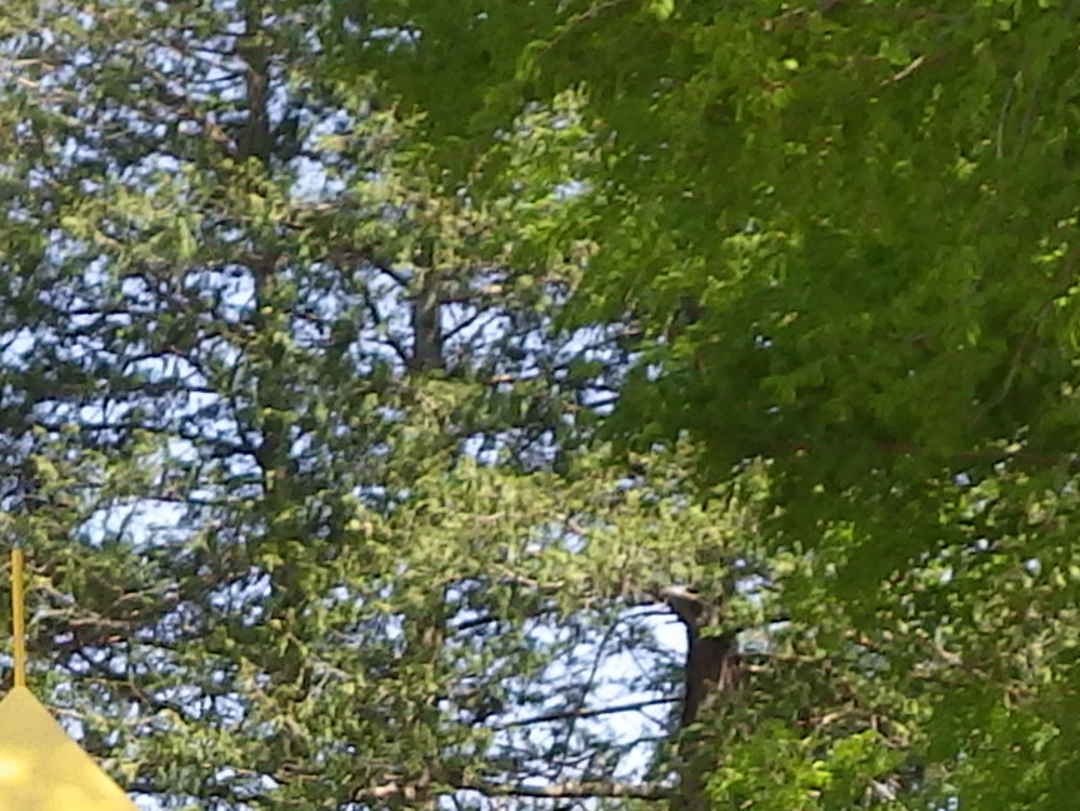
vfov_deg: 8.6
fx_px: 4930
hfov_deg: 12.3
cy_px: 1929
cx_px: -114
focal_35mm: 158
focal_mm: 4.5
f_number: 2.8
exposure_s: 1/640
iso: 125
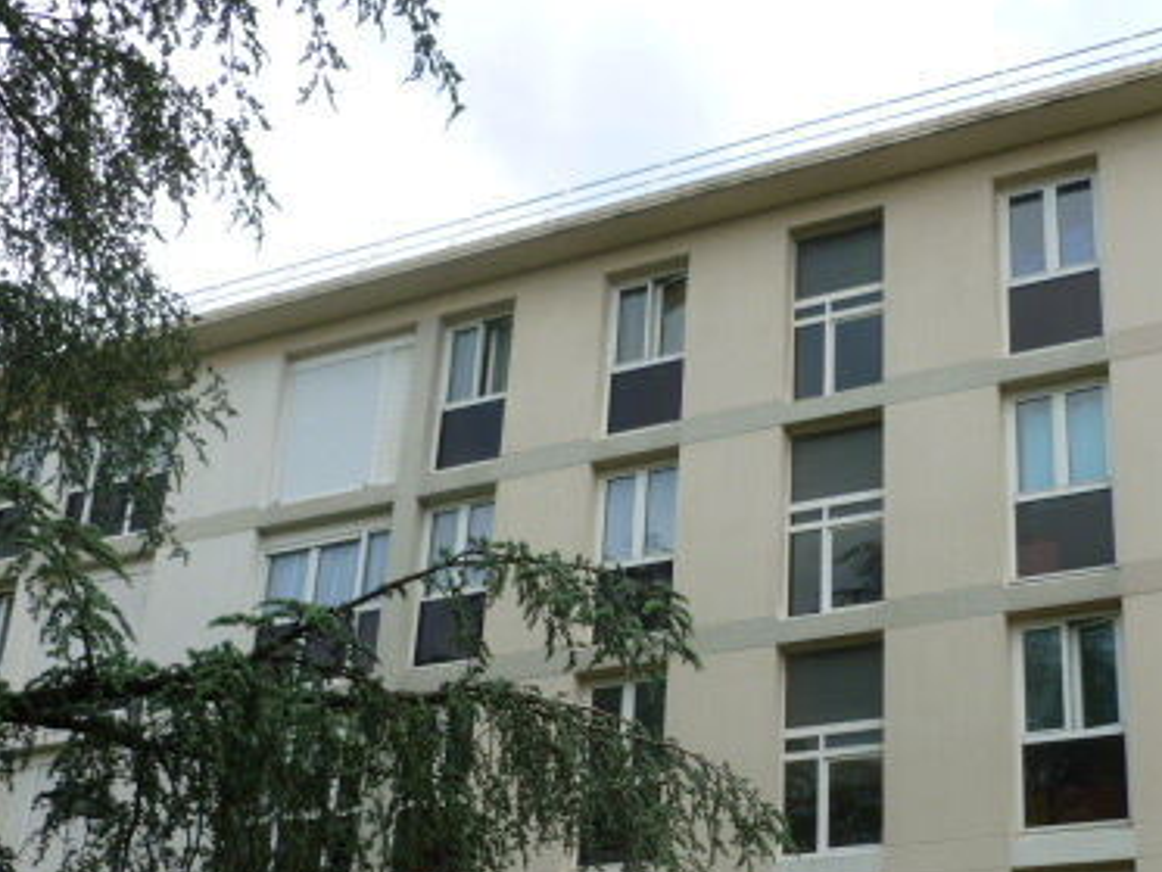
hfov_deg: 39.5
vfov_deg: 29.6
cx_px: 695
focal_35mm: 48
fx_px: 1612
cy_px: 691
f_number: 3.3
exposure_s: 1/640
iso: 100
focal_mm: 5
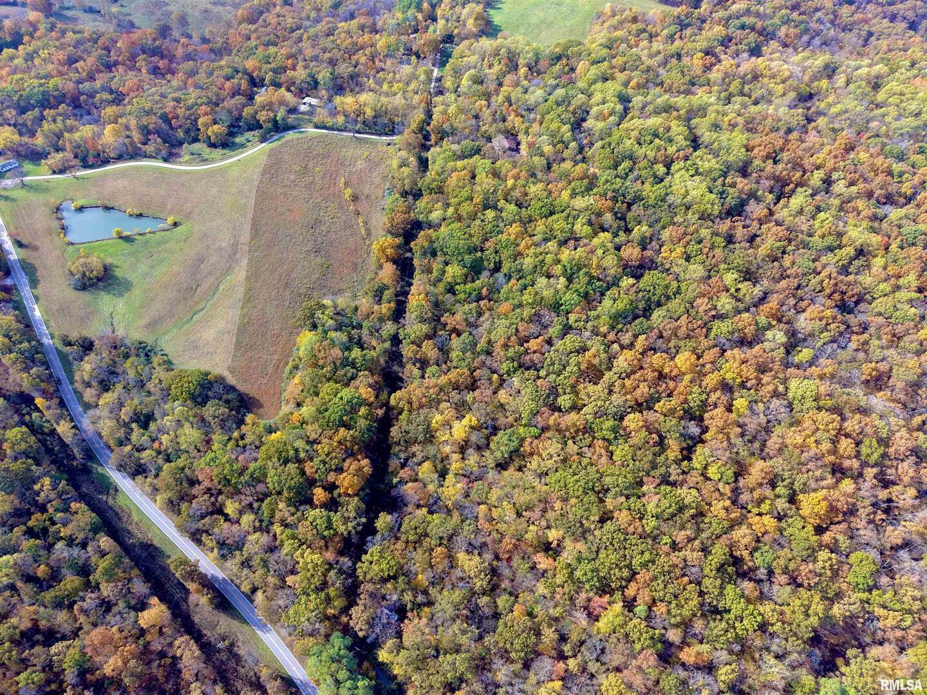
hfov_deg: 71.6
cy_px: 348
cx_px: 464
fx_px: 643
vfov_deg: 56.8
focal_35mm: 24
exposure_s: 1/1000
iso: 100
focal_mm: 8.67
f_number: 1.8
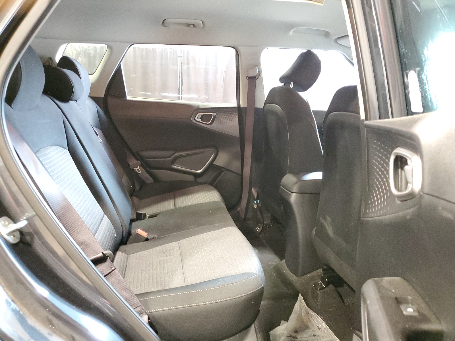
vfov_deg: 53.1
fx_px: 342
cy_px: 170
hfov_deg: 67.3
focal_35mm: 26
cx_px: 228
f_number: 1.5
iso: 605
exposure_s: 1/15
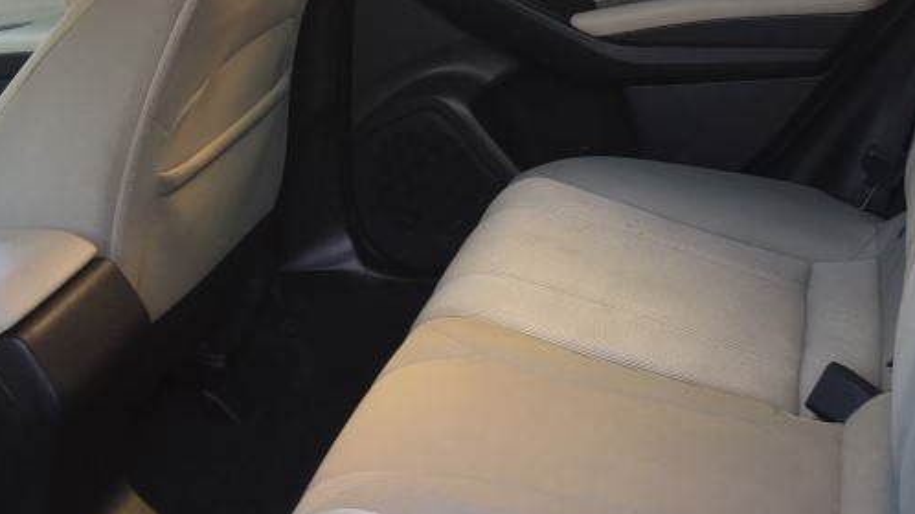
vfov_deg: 18.3
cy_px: 73
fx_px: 1577
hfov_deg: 32.3
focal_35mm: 65
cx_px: 491
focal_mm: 4.15
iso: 25
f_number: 2.2
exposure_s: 1/60
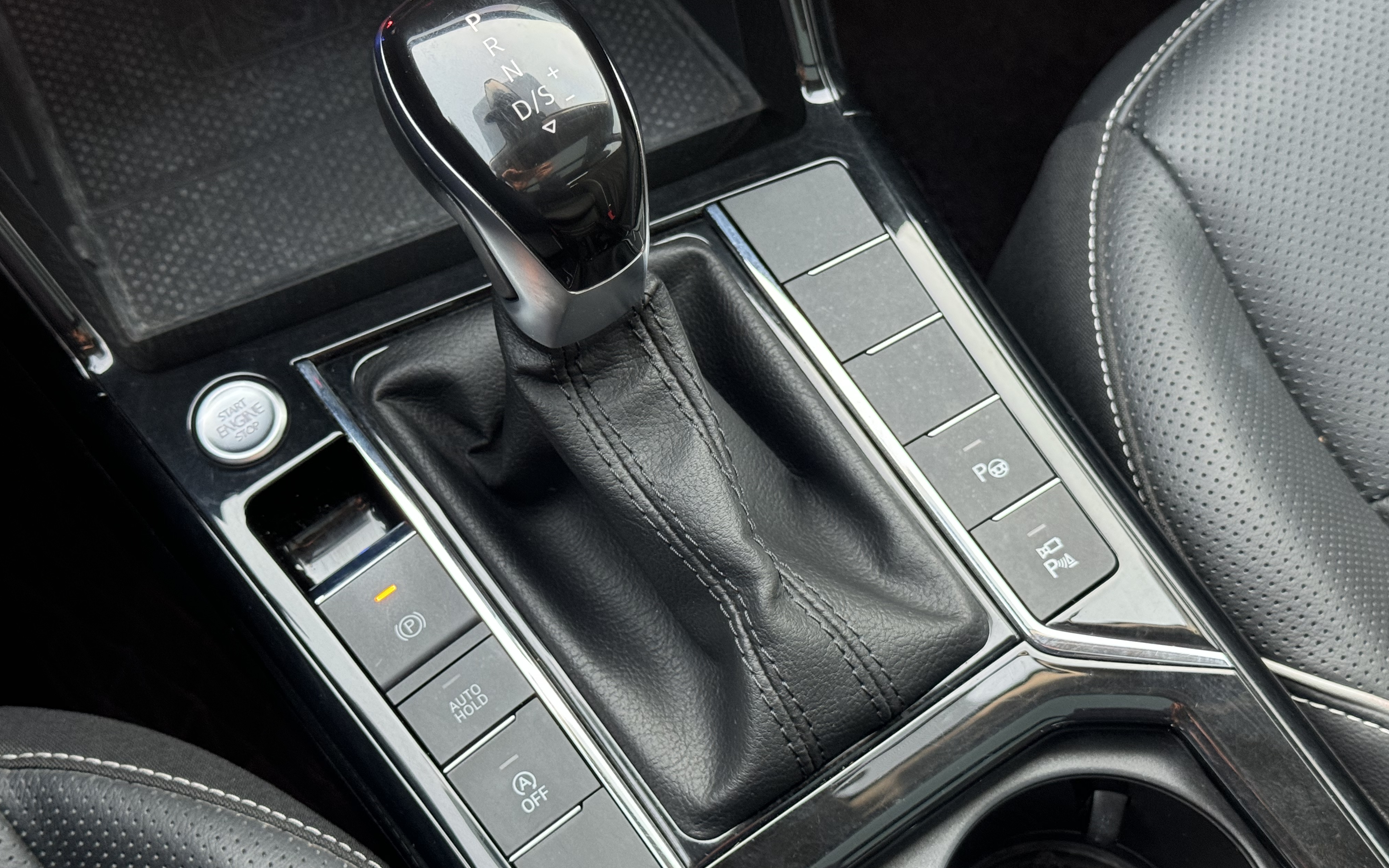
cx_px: 694
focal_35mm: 51
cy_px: 427
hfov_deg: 39.6
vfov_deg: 25.3
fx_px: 1931
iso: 250
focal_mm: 6.76
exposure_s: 1/40
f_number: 1.78
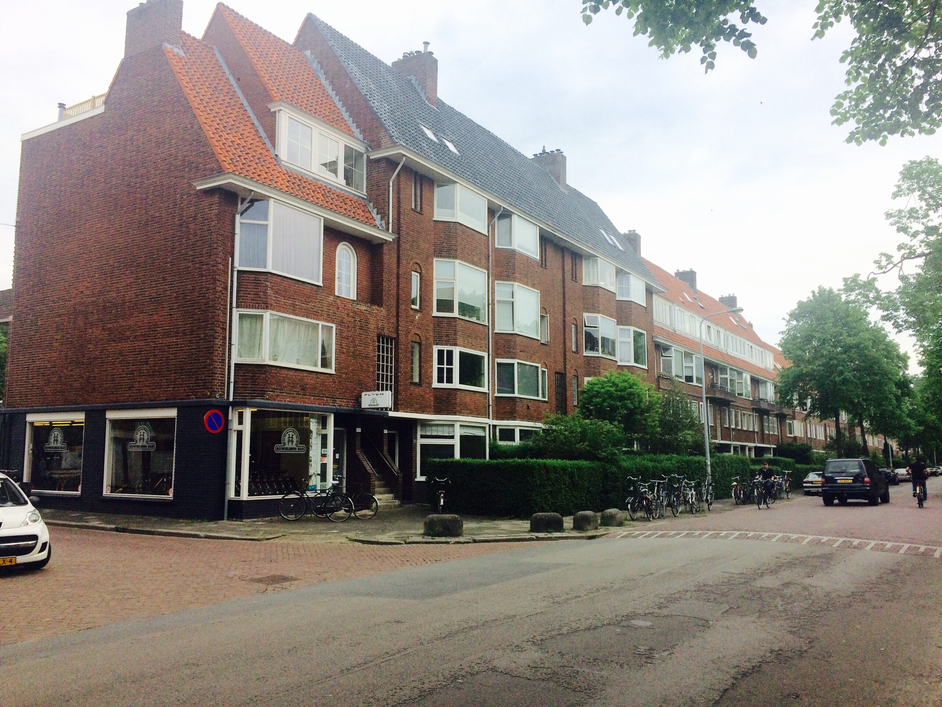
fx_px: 789
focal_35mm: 29
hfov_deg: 61.7
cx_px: 471
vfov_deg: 48.2
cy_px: 354
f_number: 2.2
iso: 32
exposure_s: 1/1053
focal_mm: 4.15
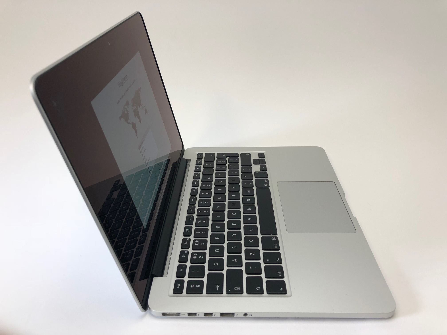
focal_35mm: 28
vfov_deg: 49.7
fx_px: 362
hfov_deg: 63.4
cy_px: 168
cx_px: 224
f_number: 1.8
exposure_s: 1/100
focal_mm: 4
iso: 32
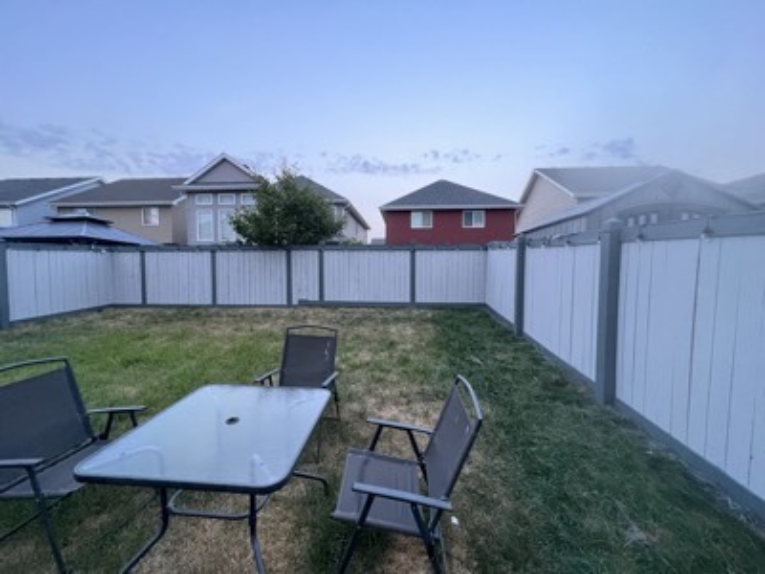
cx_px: 382
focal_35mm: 13
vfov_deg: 89.9
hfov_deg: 106.2
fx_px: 287
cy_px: 287
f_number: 1.8
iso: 320
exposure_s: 1/60
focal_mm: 1.57
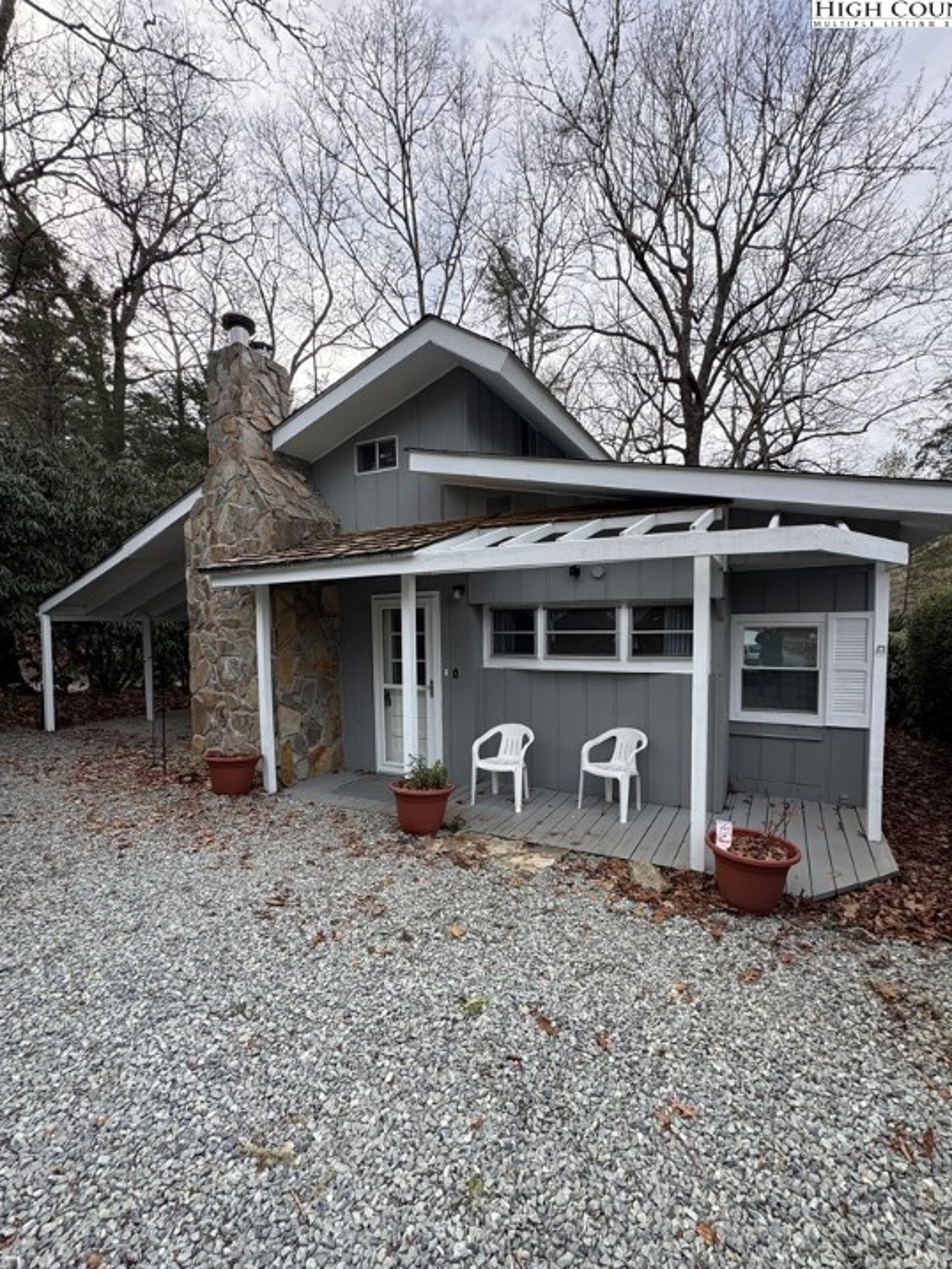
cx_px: 506
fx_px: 550
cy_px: 657
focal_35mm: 15
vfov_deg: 98.1
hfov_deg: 81.7
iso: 40
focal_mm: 2.22
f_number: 2.2
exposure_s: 1/252
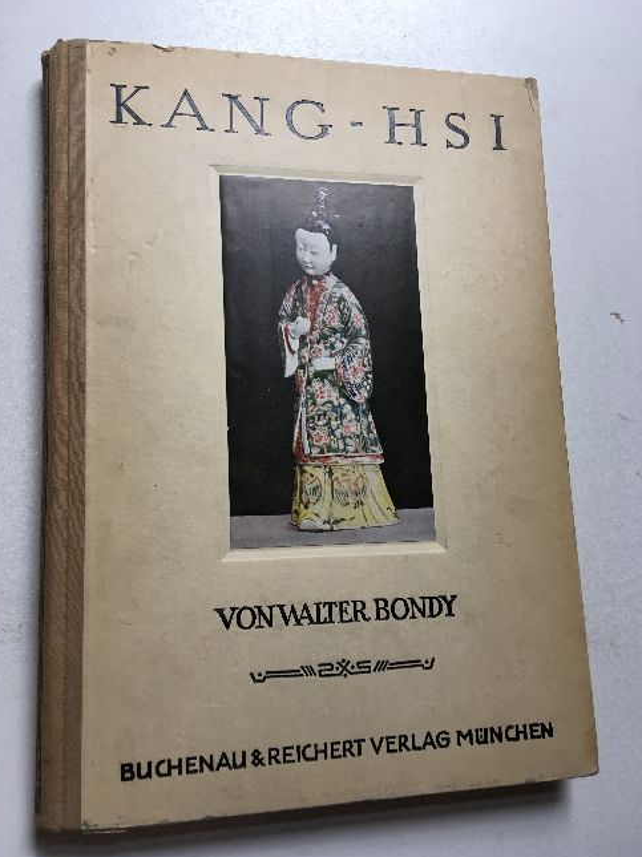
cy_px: 438
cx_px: 315
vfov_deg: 60.0
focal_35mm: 30
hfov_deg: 46.8
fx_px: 743
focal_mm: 4.15
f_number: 2.2
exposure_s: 1/33
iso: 40
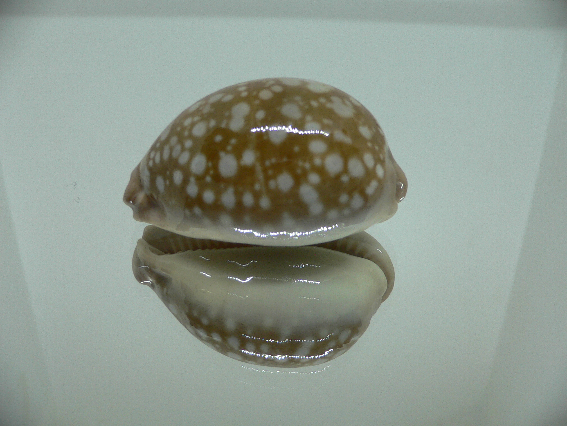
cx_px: 284
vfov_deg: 40.7
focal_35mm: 35
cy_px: 213
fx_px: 573
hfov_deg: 52.6
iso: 150
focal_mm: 4.6
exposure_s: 1/60
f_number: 2.8
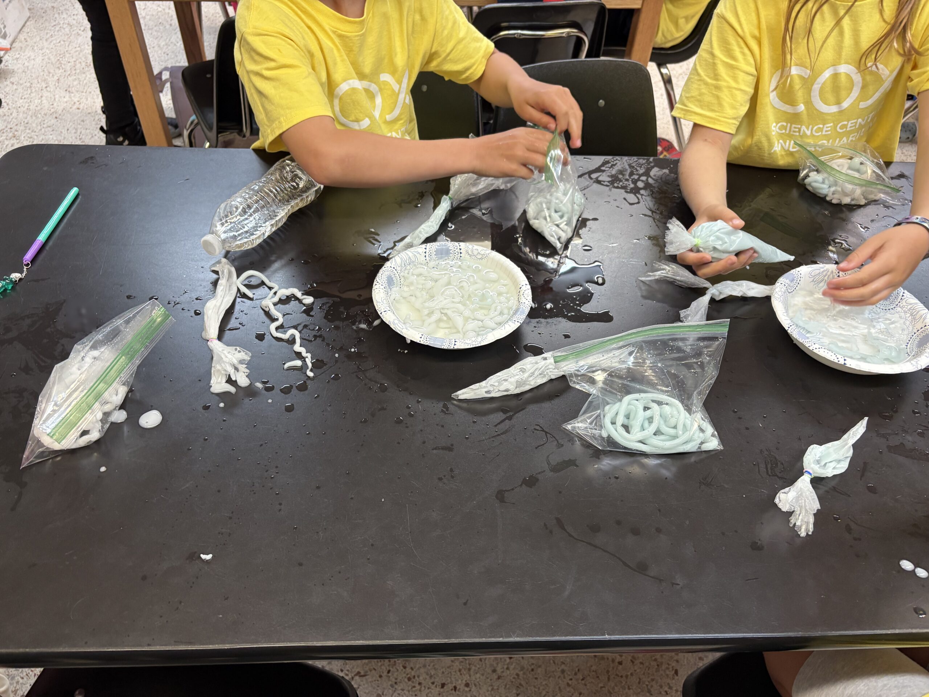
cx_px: 464
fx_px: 698
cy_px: 348
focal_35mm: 26
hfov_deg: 67.3
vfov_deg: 53.1
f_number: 1.6
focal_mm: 5.96
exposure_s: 1/60
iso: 160
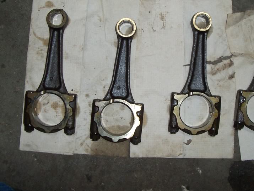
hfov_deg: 36.0
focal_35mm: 53
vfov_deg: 27.4
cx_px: 159
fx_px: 389
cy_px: 73
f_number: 2.8
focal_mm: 5.6
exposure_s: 1/60
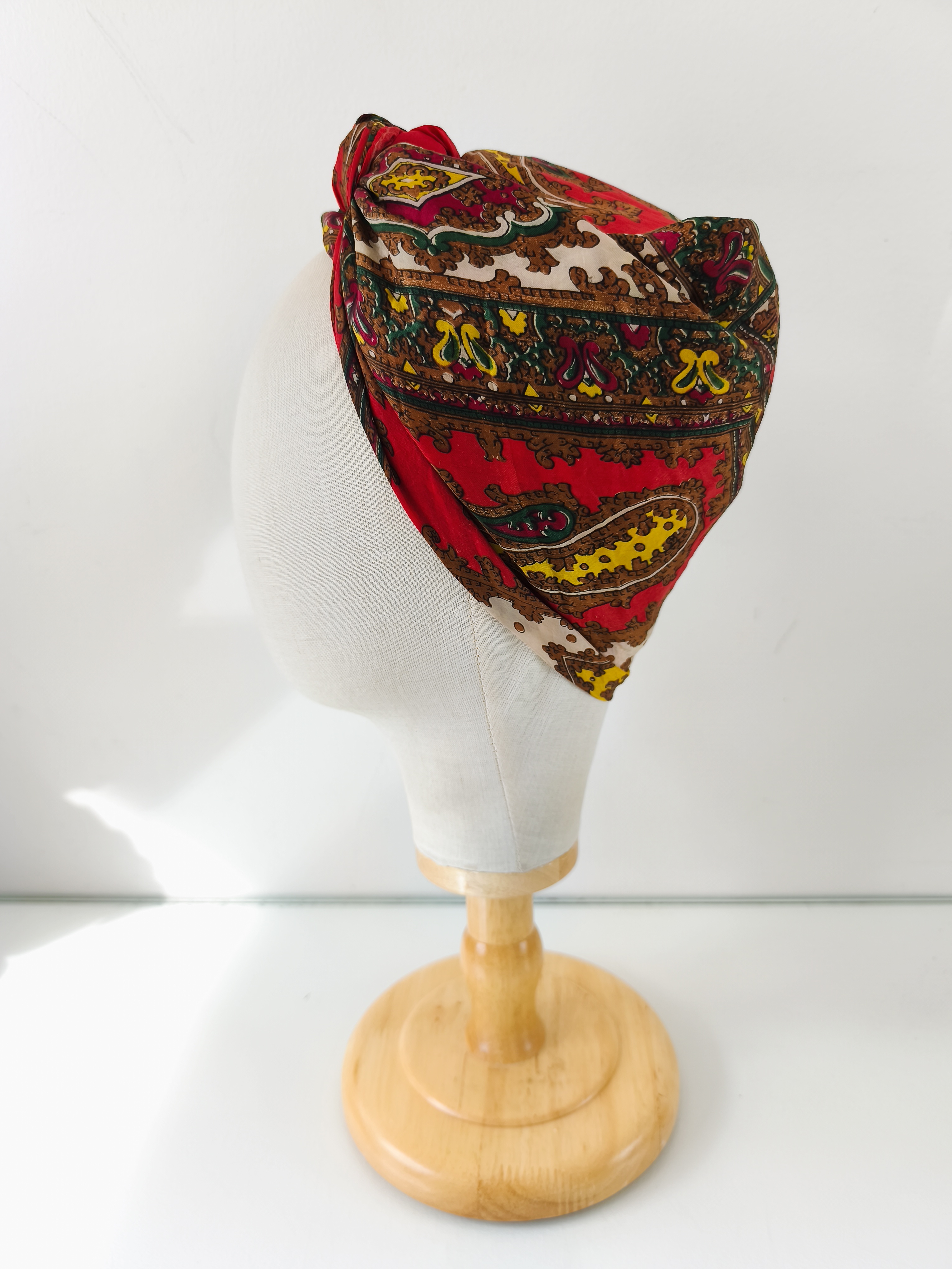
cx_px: 476
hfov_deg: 58.9
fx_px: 843
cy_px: 634
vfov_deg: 73.9
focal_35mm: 23
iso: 50
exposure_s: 1/30
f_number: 1.65
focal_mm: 6.14
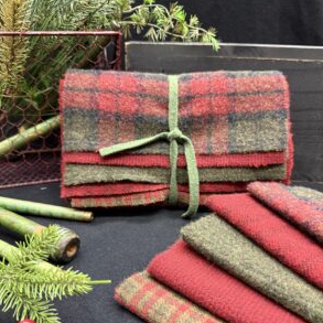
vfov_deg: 54.8
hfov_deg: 55.6
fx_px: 306
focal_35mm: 29
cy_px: 207
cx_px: 163
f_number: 1.78
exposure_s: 1/60
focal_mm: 6.76
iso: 800
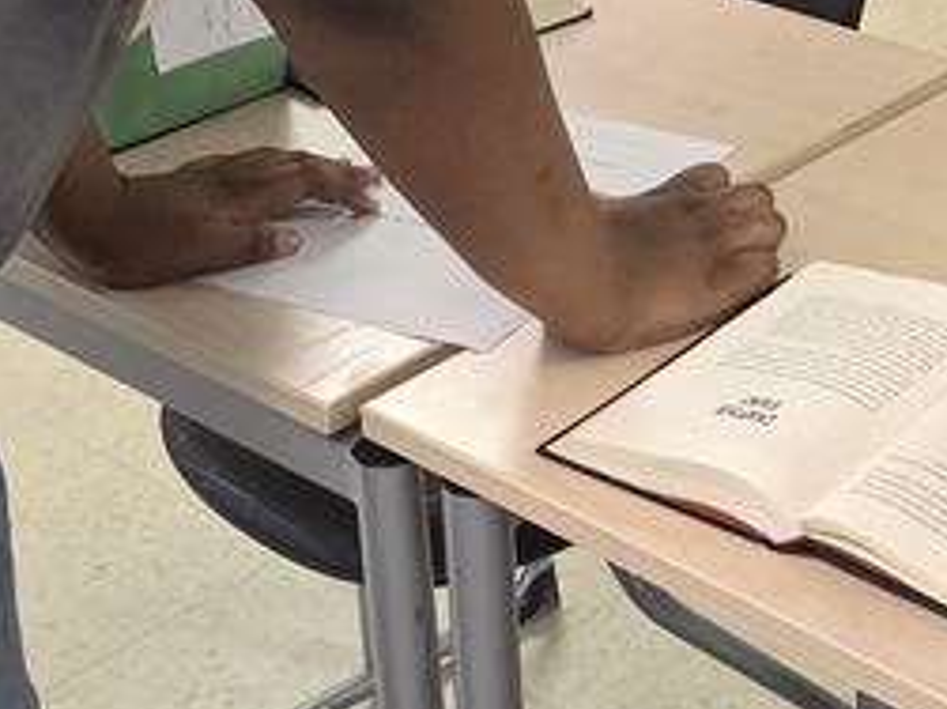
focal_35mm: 94
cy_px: -15
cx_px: 656
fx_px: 2570
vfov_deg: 15.4
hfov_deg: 20.8
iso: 640
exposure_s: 1/120
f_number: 1.8
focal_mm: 5.4
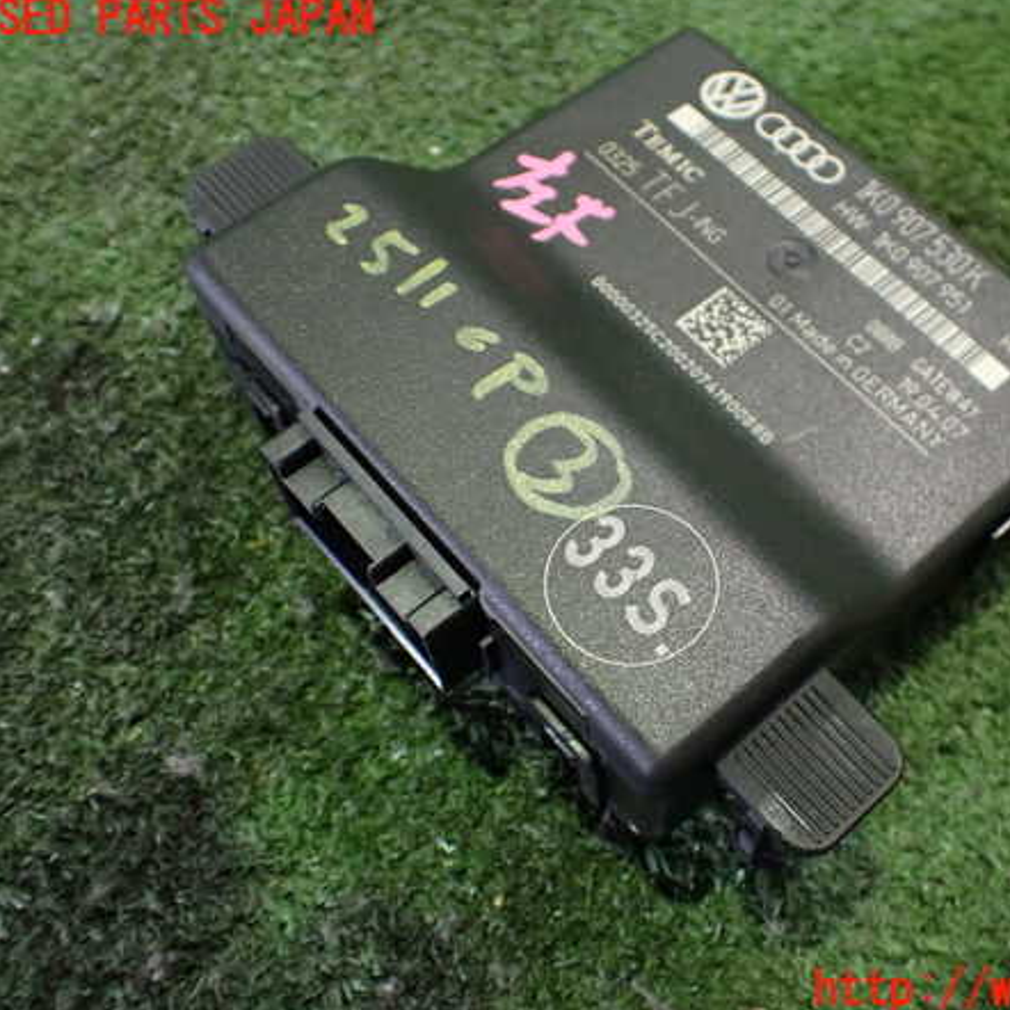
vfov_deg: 46.0
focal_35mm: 36
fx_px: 1188
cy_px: 505
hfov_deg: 45.6
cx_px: 644
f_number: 2.3
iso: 800
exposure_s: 1/40
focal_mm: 5.4
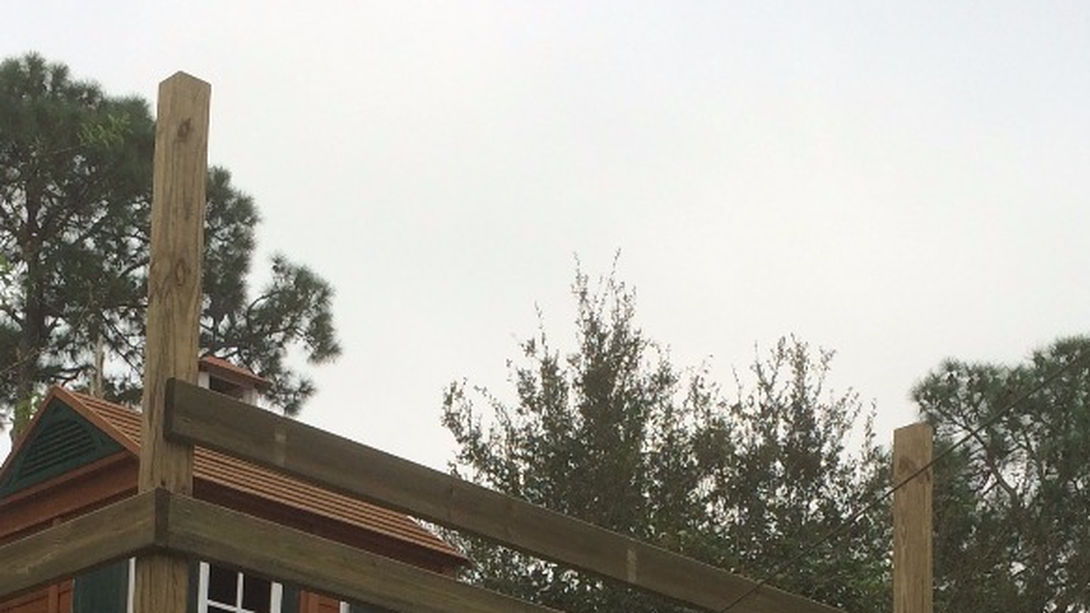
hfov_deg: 27.1
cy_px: 899
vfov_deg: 14.5
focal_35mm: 78
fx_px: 2254
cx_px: 447
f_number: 2.2
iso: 32
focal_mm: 4.15
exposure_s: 1/299
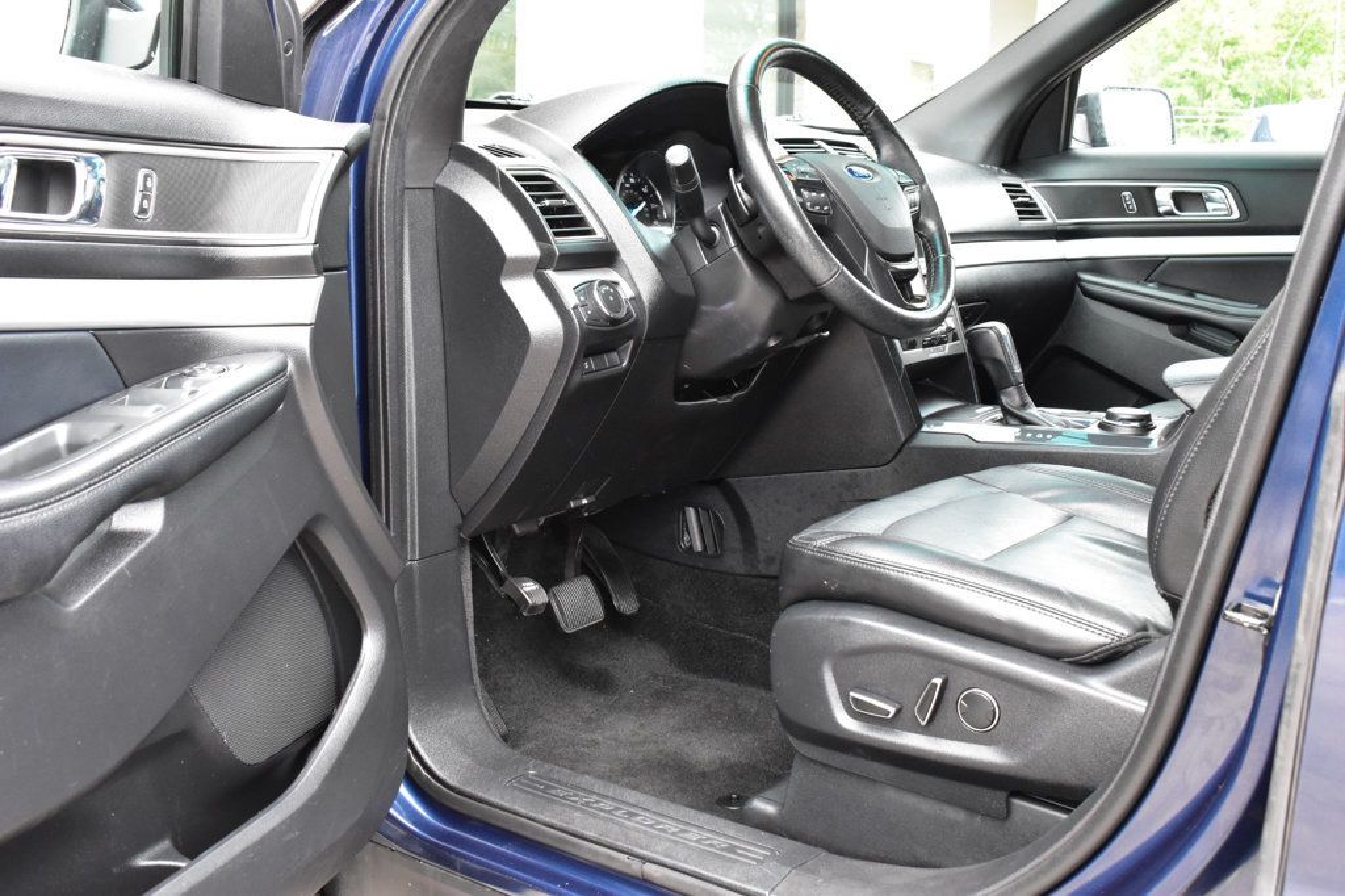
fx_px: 1401
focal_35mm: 38
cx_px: 672
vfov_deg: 35.5
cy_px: 448
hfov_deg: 51.3
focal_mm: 25
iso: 2500
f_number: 9
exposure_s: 1/100
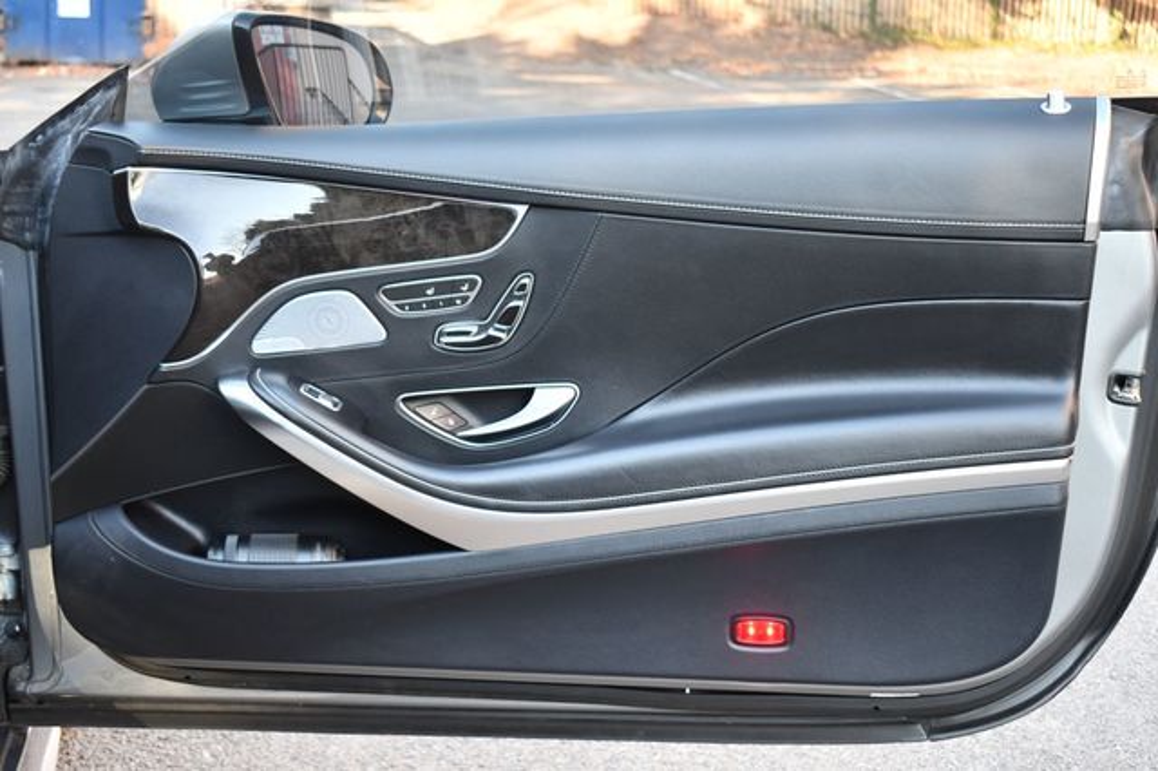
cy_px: 386
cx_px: 579
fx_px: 1640
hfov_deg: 38.9
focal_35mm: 51
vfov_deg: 26.5
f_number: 4.5
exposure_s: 1/125
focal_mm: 34
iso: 900
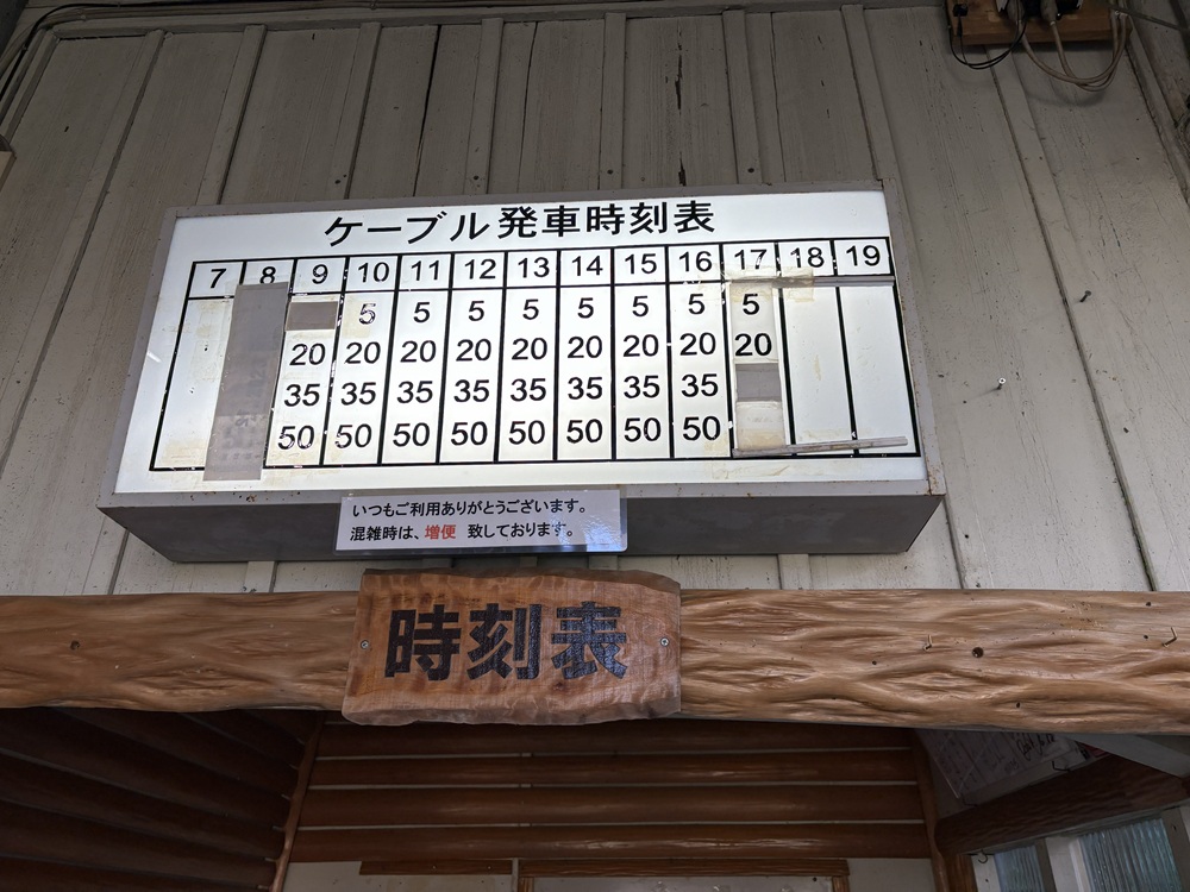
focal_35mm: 26
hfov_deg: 67.3
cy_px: 446
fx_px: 894
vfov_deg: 53.1
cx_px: 595
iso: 50
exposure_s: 1/338
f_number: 1.6
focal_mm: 5.96
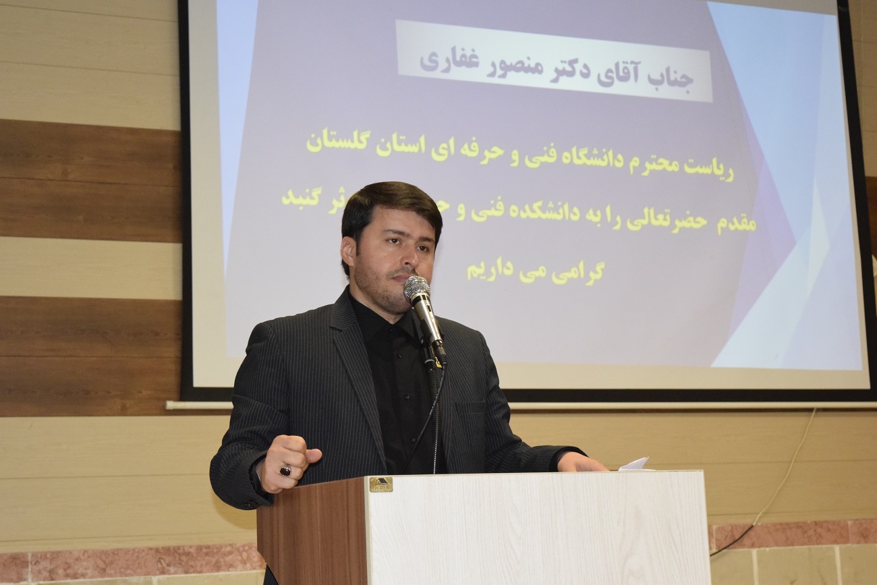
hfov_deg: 29.9
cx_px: 438
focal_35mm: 68
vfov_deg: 20.2
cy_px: 292
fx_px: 1644
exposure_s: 1/200
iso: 5000
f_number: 5
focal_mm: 45
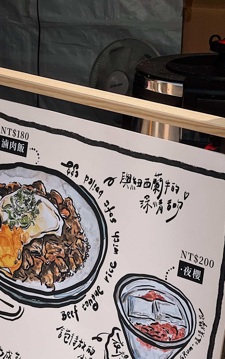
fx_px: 1266
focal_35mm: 129
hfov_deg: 10.1
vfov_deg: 16.0
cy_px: 307
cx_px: 34
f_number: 2.2
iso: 32
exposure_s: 1/1206
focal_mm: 7.5
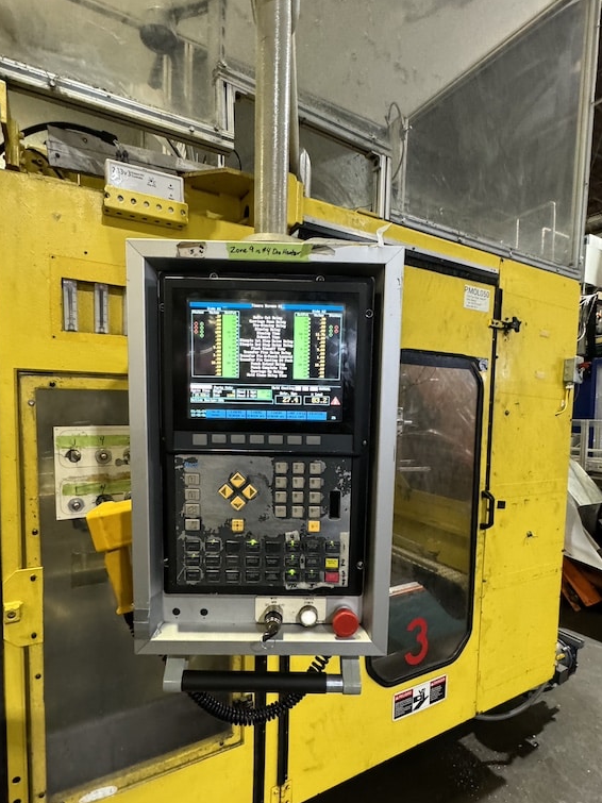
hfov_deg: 68.7
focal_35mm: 19
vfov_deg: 84.5
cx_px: 300
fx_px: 441
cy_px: 436
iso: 640
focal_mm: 2.22
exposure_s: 1/60
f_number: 2.2
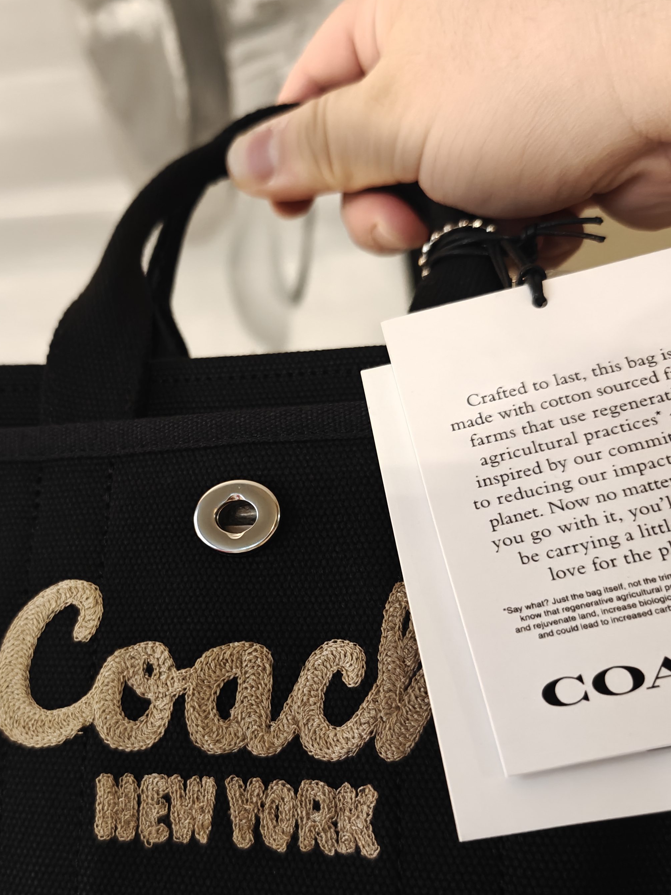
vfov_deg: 52.1
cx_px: 246
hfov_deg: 40.4
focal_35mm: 35
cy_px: 560
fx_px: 905
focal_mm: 6.06
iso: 3200
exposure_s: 1/50
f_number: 2.8
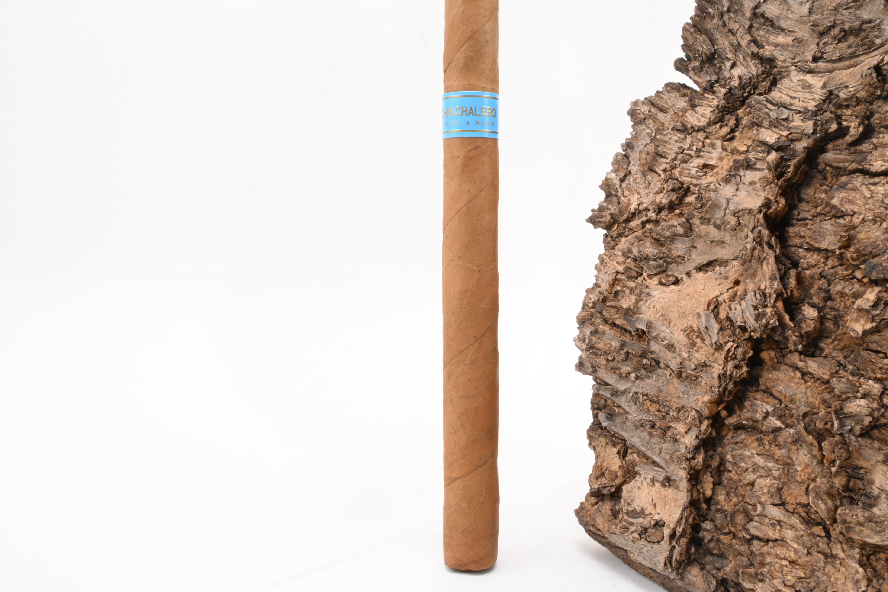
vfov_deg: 36.9
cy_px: 273
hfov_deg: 53.1
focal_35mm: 36
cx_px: 462
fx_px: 888
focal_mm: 22
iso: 640
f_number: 22
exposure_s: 1/15
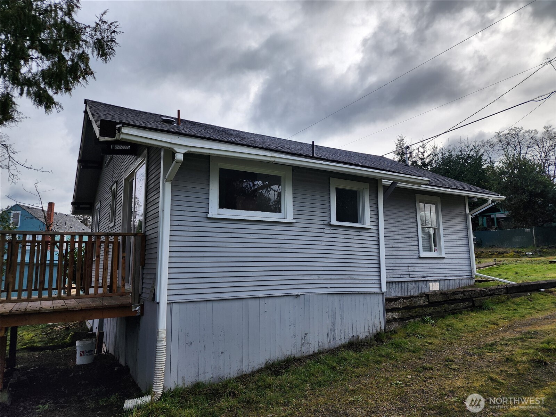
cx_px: 278
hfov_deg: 73.9
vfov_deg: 58.9
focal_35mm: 23
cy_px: 208
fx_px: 369
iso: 12
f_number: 1.8
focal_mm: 6.4
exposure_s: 1/754
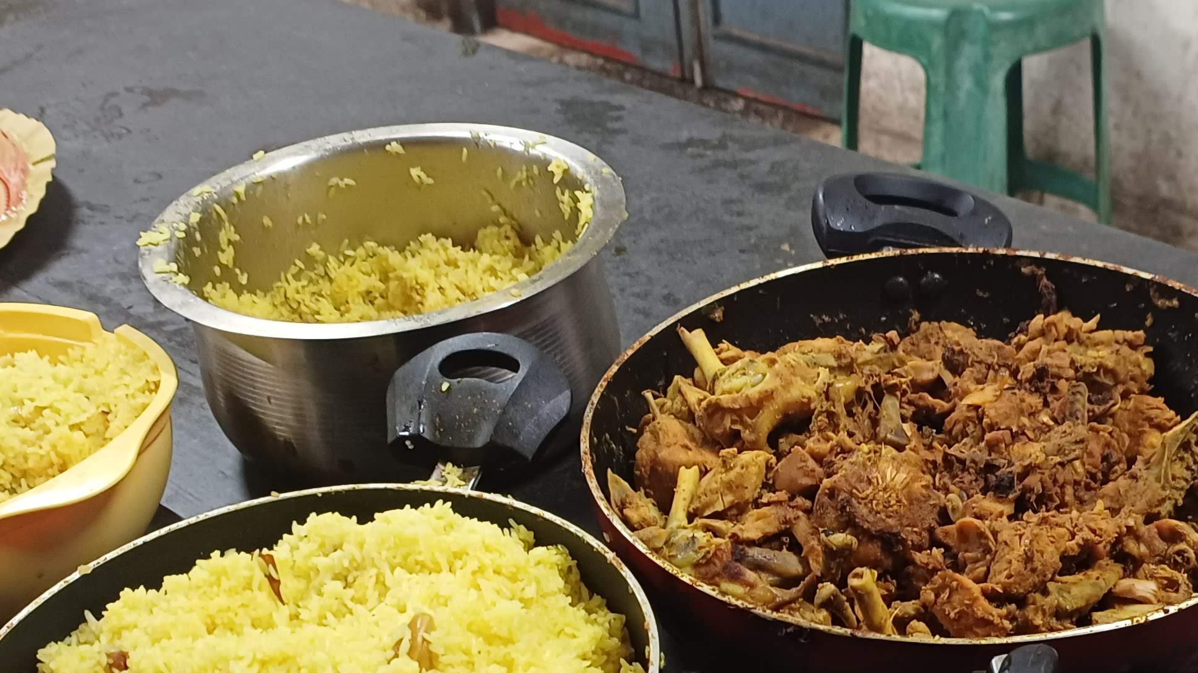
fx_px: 1652
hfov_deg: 39.4
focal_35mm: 52
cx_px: 804
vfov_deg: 21.4
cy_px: 813
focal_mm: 5.06
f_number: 1.8
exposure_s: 1/20
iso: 400
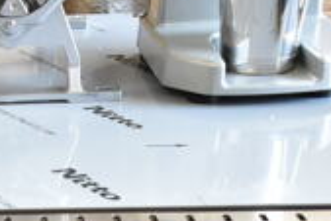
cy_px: 368
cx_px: -74
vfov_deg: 10.9
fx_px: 1095
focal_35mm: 119
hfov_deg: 16.4
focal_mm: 22
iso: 2000
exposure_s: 1/125
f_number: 3.8
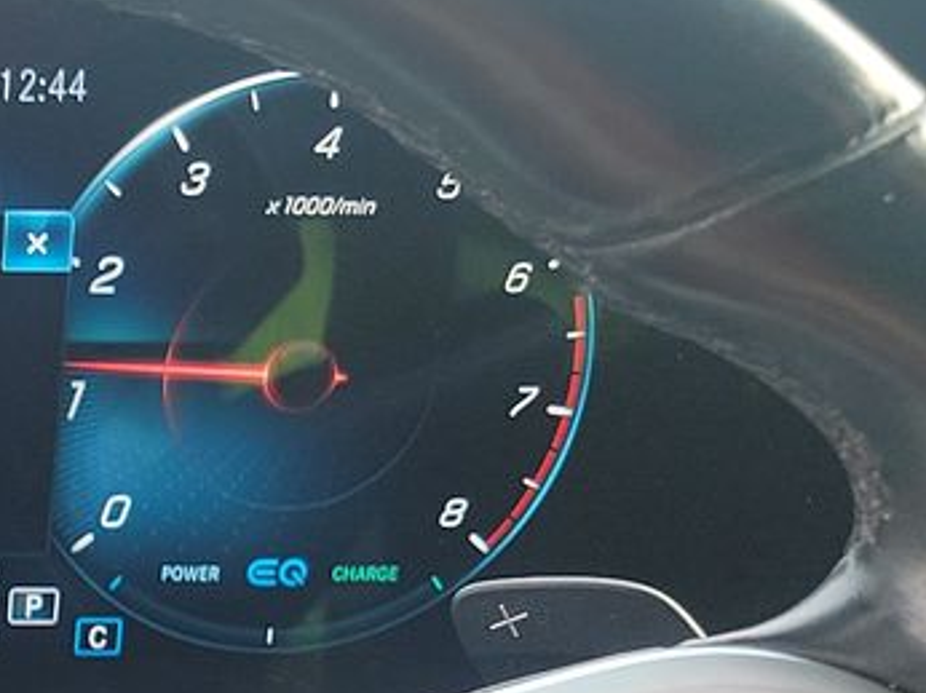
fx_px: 2967
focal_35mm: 111
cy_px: 1113
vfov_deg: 12.5
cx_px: -268
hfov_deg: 16.8
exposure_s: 1/59
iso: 52
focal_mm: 6.7
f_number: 1.8
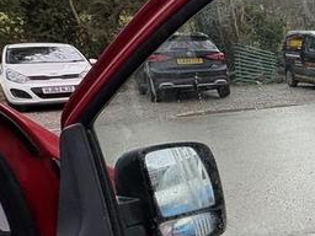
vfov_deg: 28.8
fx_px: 446
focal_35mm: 49
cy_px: 200
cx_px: 443
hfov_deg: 28.8
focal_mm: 2.22
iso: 40
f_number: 2.2
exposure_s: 1/99
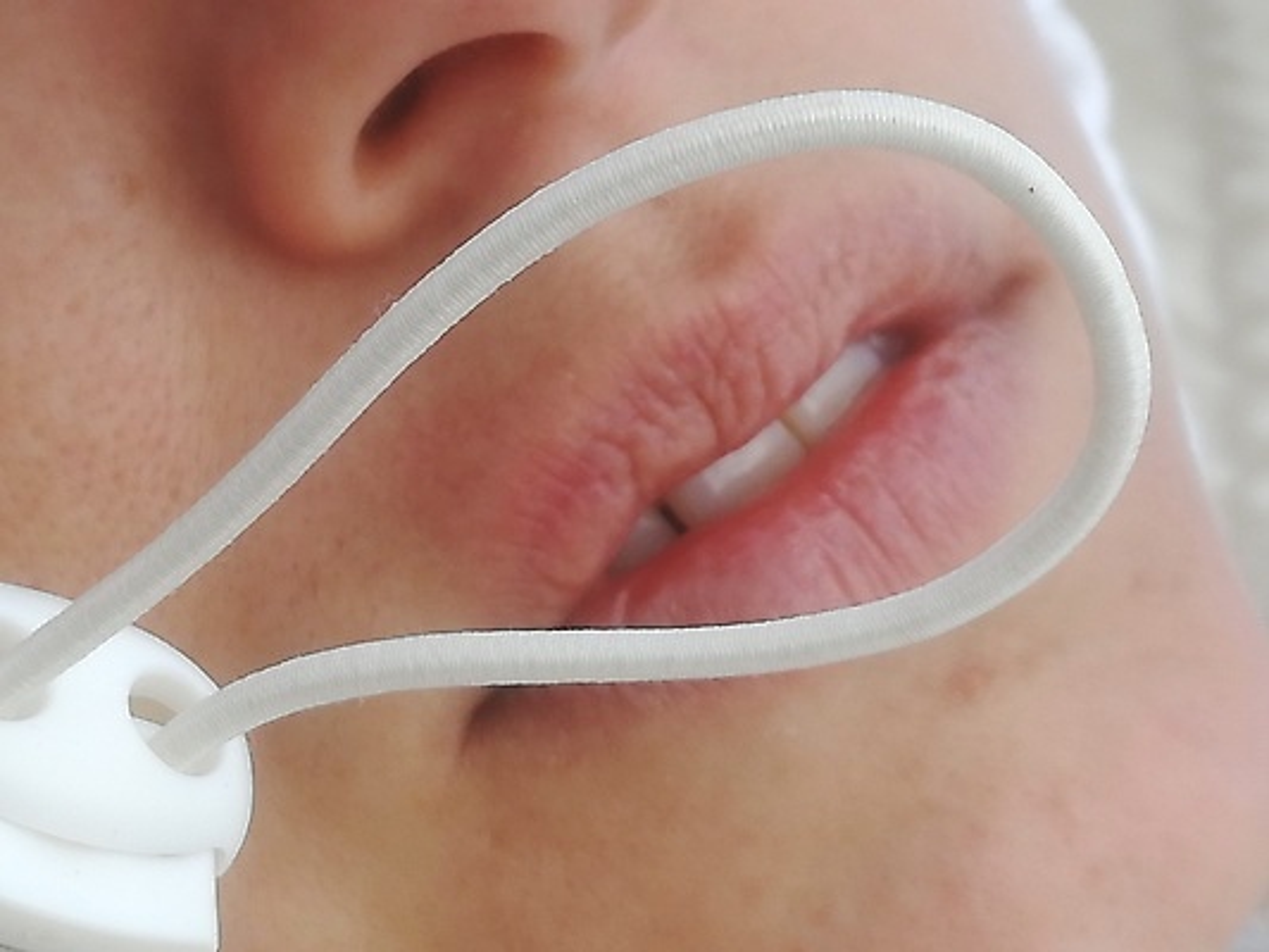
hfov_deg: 65.3
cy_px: 476
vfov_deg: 51.4
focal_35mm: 27
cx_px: 634
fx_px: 990
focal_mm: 3.79
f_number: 2
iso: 50
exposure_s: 1/597
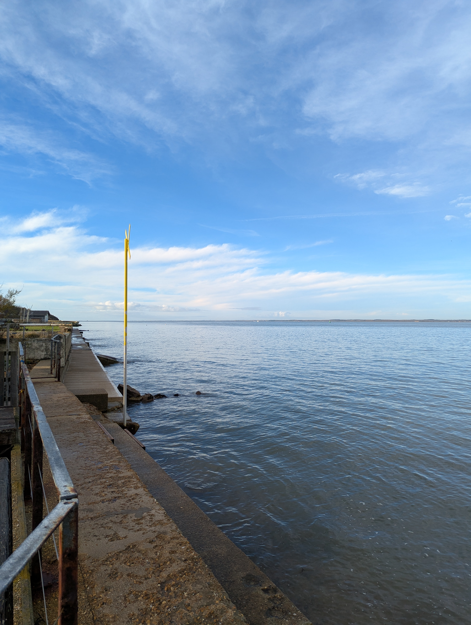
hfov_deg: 56.9
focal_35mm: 24
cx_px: 236
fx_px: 434
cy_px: 312
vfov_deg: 71.5
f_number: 1.85
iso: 55
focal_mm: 6.81
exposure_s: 1/1300
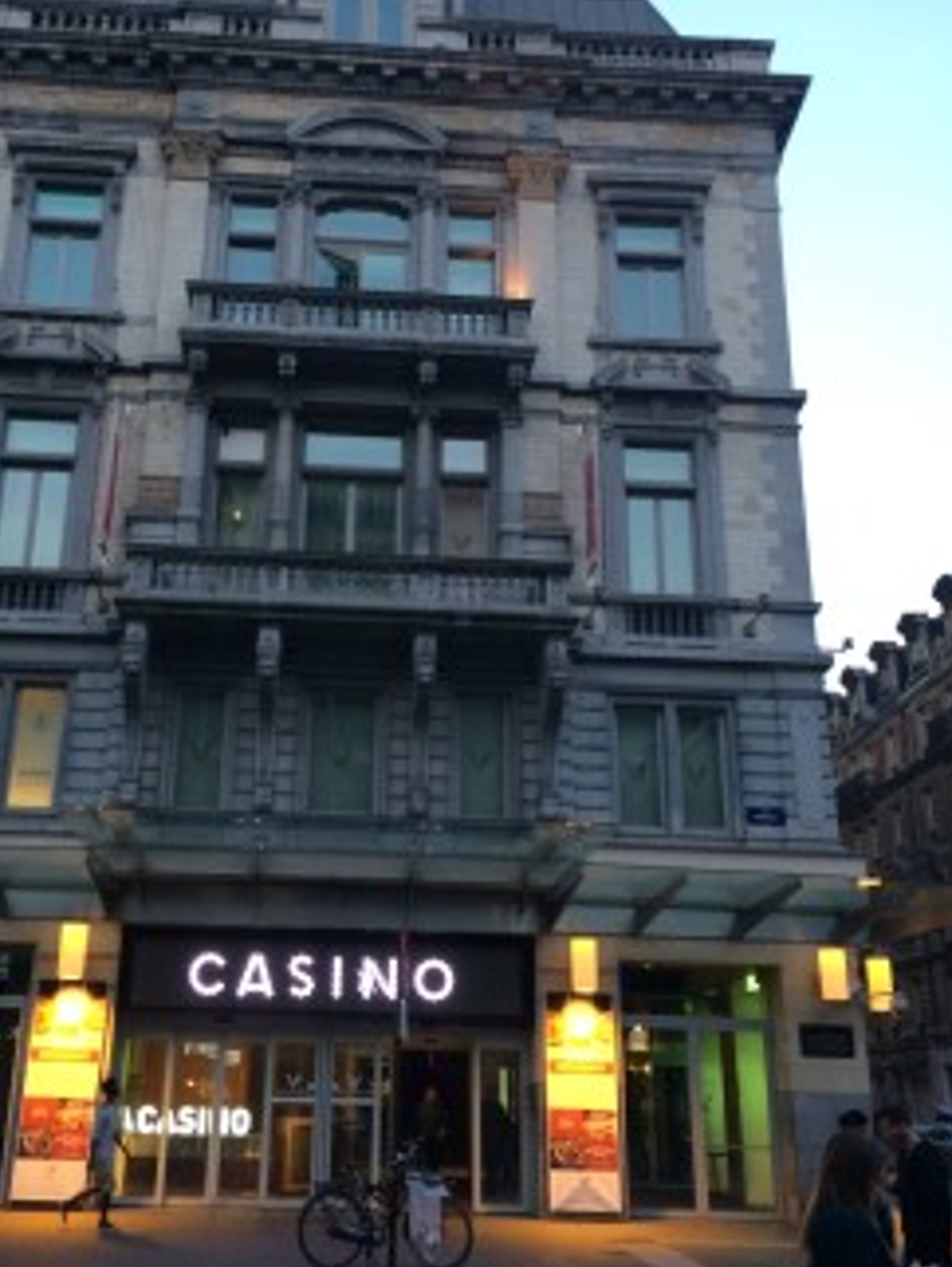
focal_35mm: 36
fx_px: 1318
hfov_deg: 39.6
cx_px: 389
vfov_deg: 51.3
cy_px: 598
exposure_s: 1/33
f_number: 2.2
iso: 64
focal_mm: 4.15
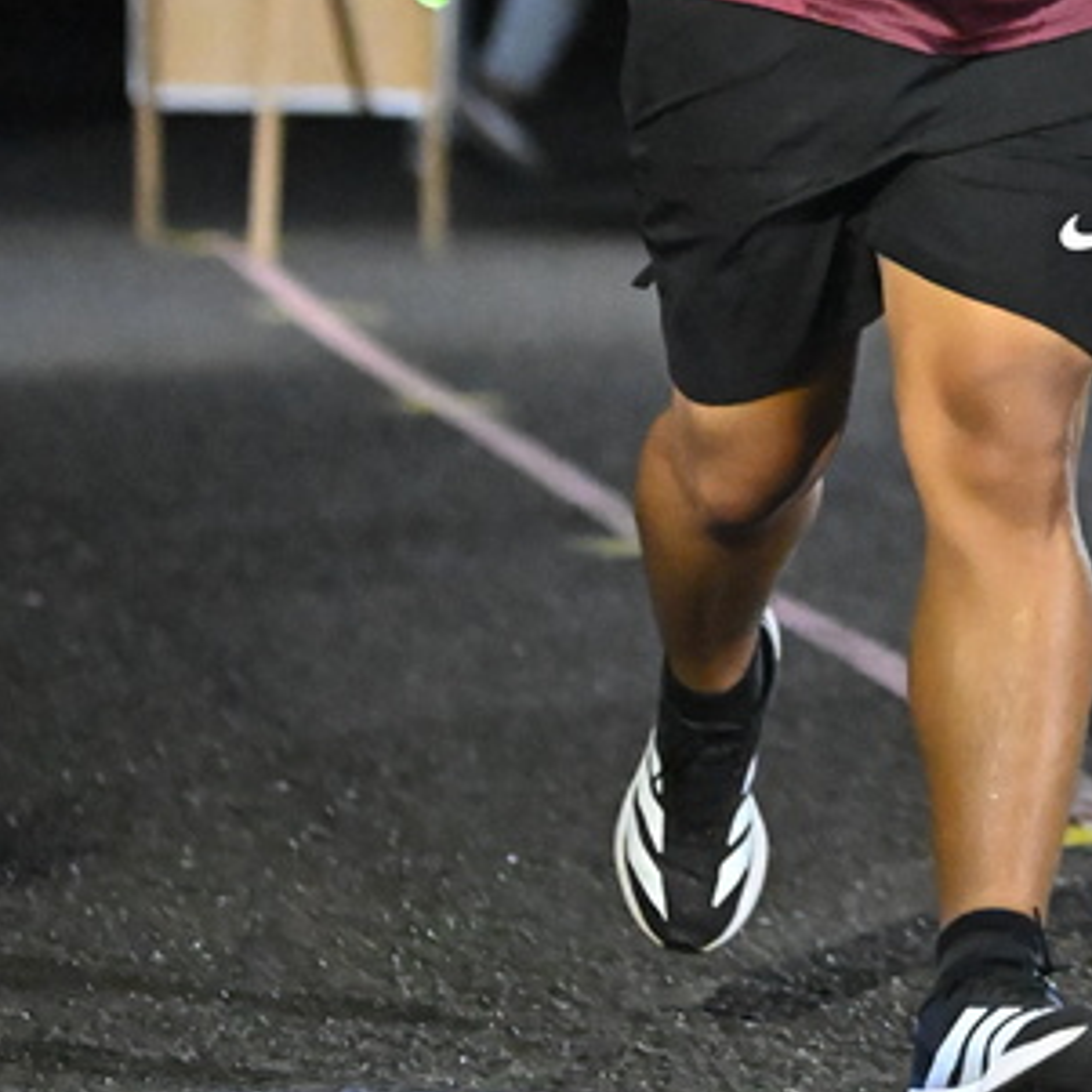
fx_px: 10065
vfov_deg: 6.2
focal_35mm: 282
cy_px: -434
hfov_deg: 6.2
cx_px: 914
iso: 25600
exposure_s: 1/1000
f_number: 2.8
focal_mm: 100
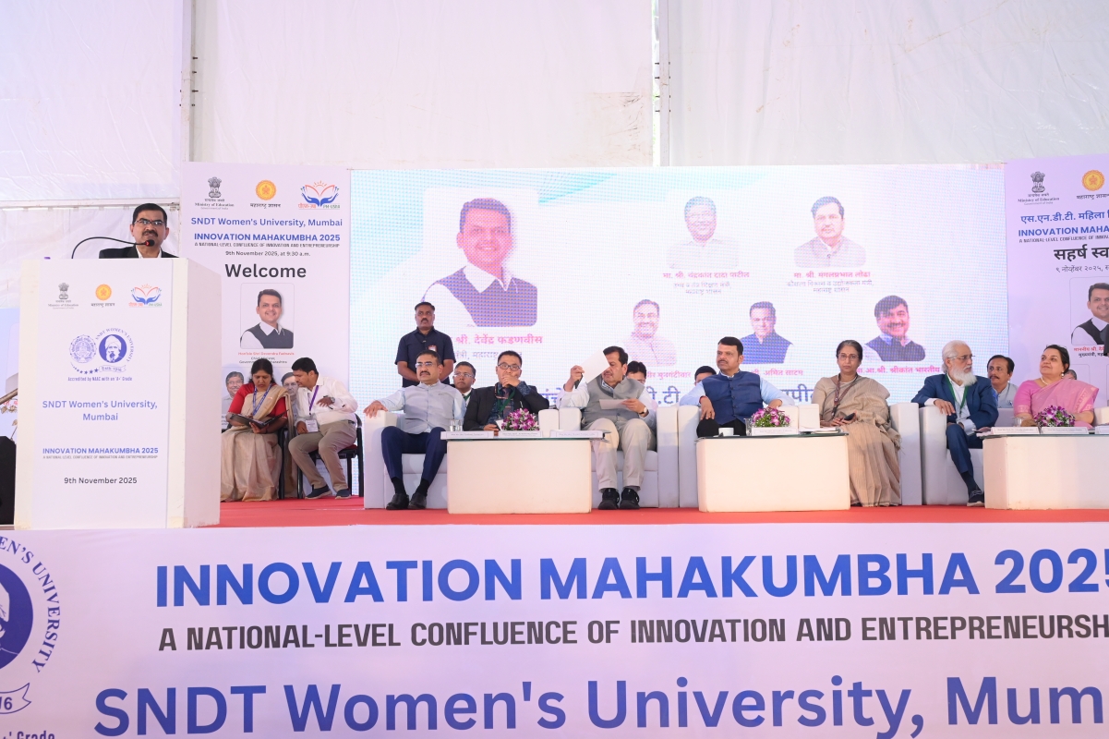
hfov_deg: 49.6
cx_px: 554
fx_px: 1201
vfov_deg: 34.2
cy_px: 370
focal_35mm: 39
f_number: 5.6
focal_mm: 39
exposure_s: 1/160
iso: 2500
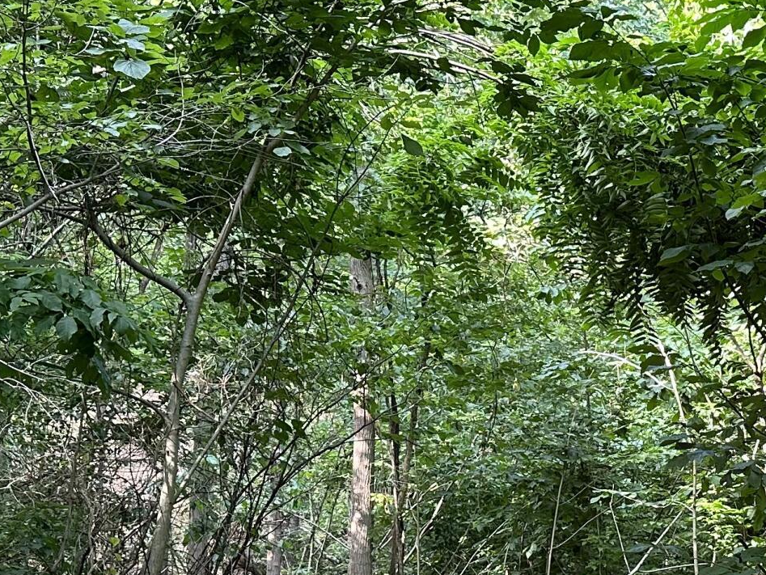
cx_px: 692
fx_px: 1682
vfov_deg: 19.3
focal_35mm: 76
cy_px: 435
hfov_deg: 24.9
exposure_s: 1/121
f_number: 1.78
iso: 200
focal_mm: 6.86
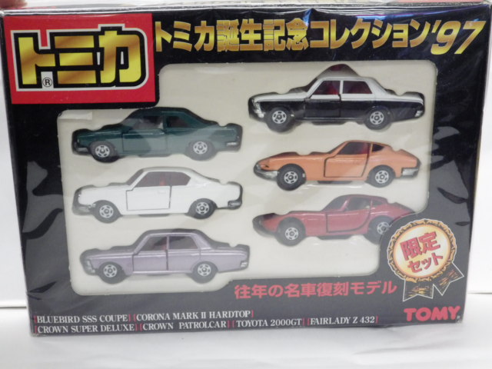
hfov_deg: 32.7
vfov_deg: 24.8
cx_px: 246
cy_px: 184
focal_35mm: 59
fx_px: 839
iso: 640
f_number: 4
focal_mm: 10.7
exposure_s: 1/60
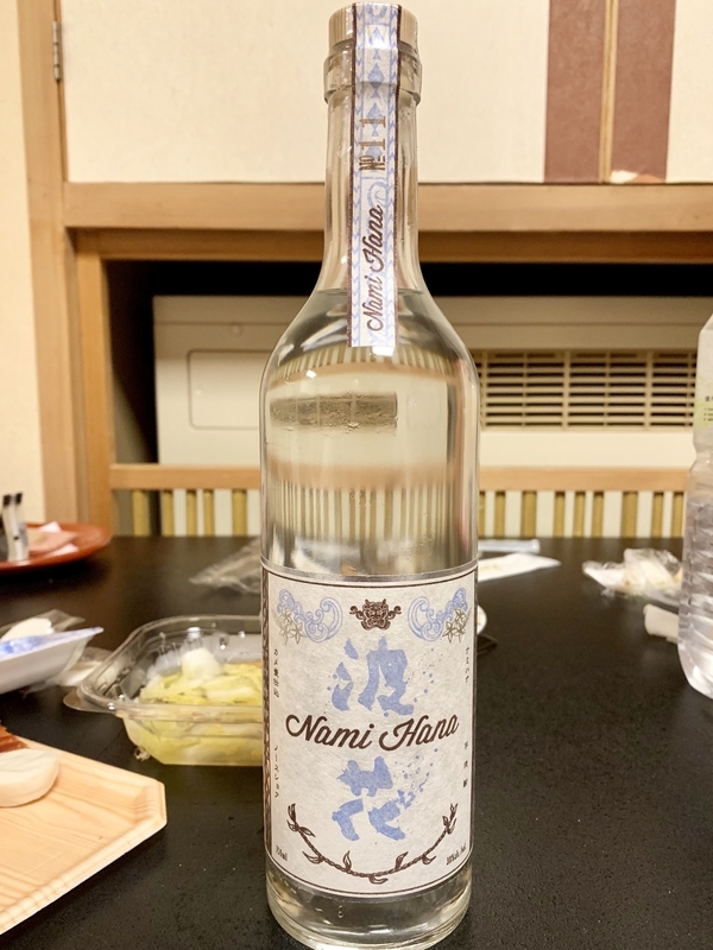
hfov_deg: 53.1
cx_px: 356
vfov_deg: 67.3
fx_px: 714
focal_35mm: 26
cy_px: 475
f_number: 1.8
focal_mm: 4.25
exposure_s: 1/52
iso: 400
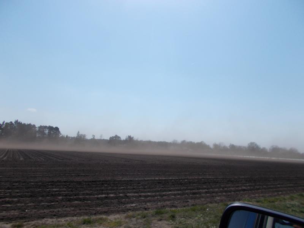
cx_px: 152
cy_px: 114
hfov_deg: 67.3
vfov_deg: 53.1
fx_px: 228
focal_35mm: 26
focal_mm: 4.6
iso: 80
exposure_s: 1/400
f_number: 8
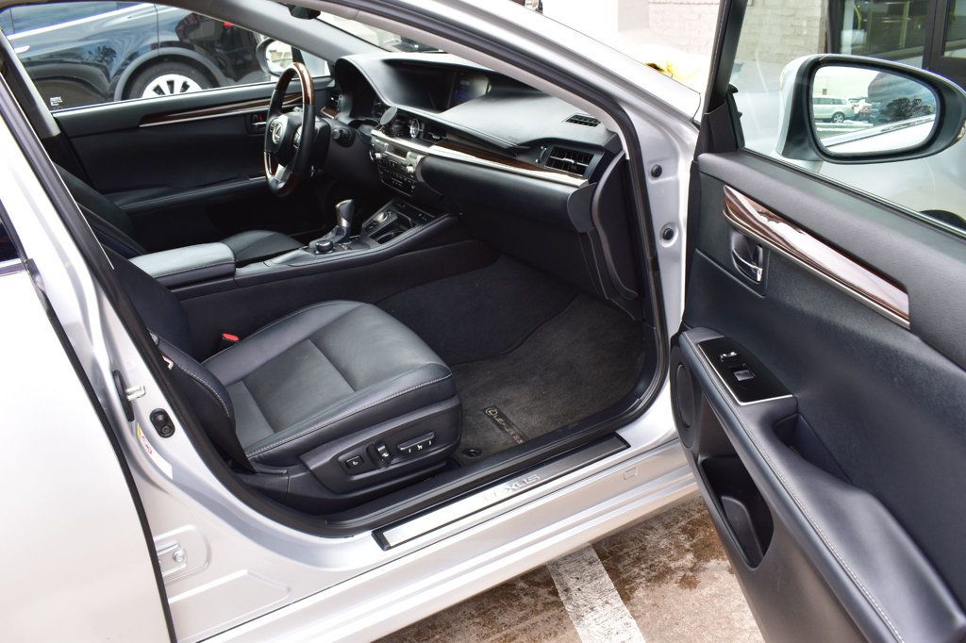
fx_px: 805
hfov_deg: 61.9
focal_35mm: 30
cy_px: 322
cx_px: 483
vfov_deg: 43.6
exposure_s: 1/80
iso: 400
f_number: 8
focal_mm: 20
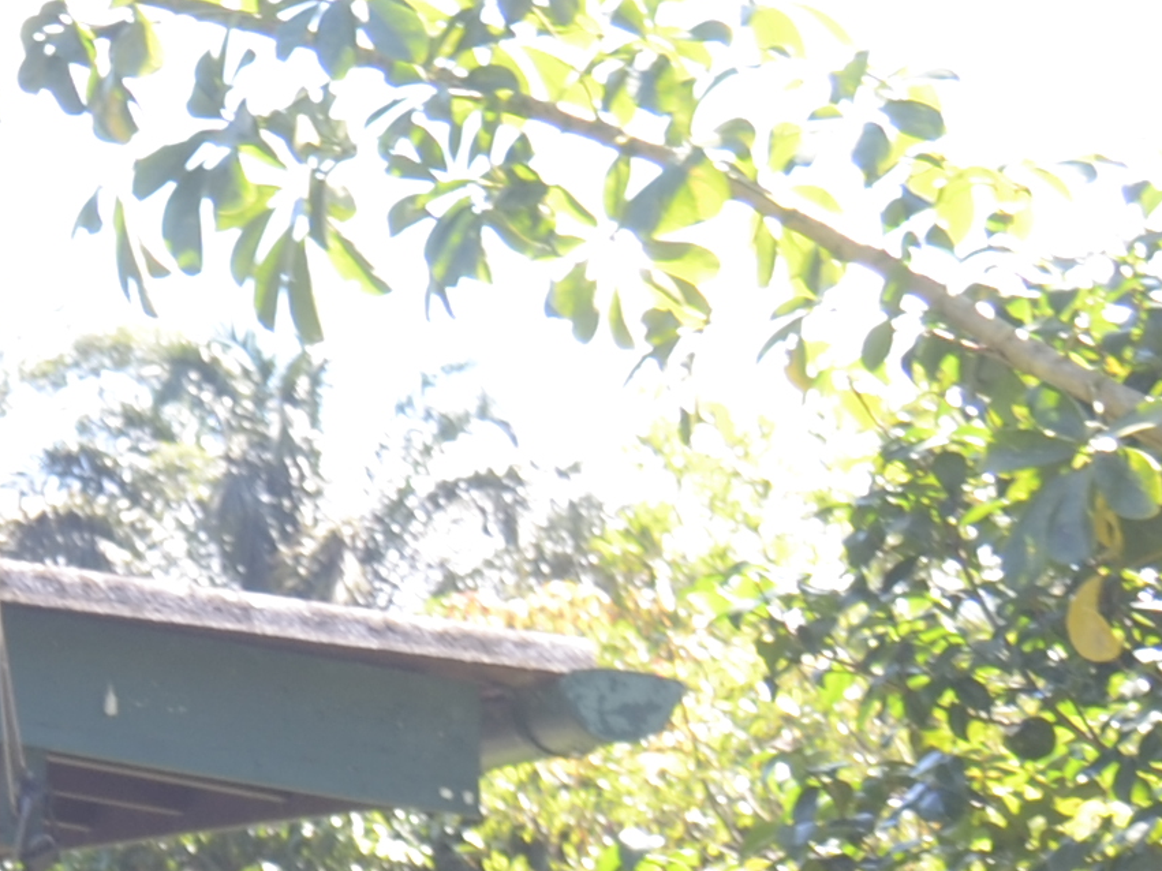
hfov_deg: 8.7
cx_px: -1847
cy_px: 1829
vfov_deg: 7.0
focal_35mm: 203
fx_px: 6813
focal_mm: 26
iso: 100
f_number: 8
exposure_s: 1/30
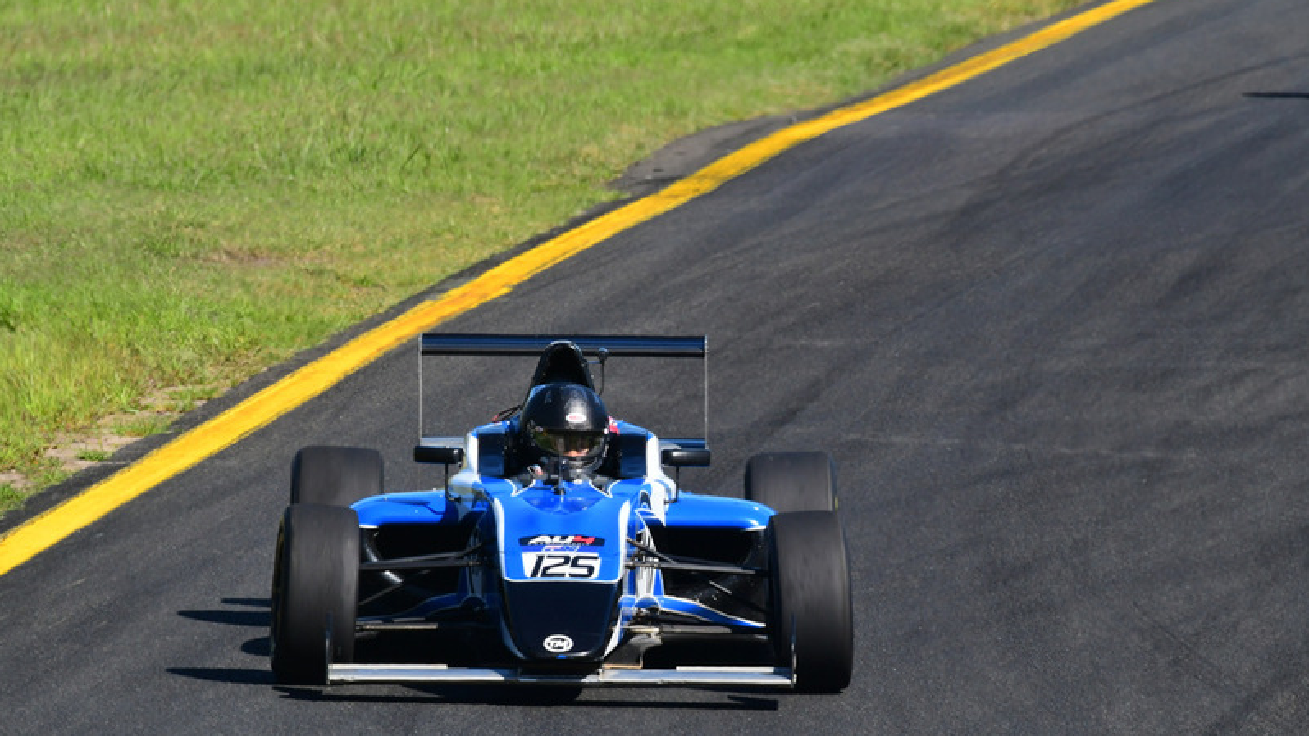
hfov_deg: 3.0
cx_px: 654
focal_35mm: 725
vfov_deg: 1.7
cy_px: 415
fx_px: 25166
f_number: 11
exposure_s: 1/640
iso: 500
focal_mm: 460
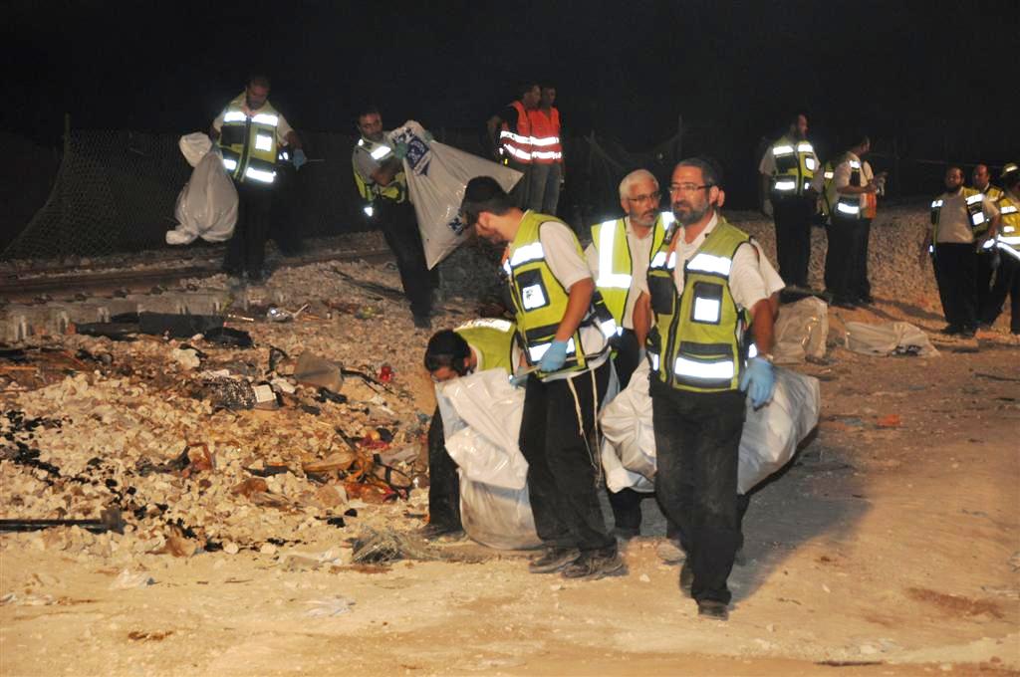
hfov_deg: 18.2
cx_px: 510
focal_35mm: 112
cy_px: 338
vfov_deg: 12.1
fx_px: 3183
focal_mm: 75
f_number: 5
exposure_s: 1/60
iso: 800
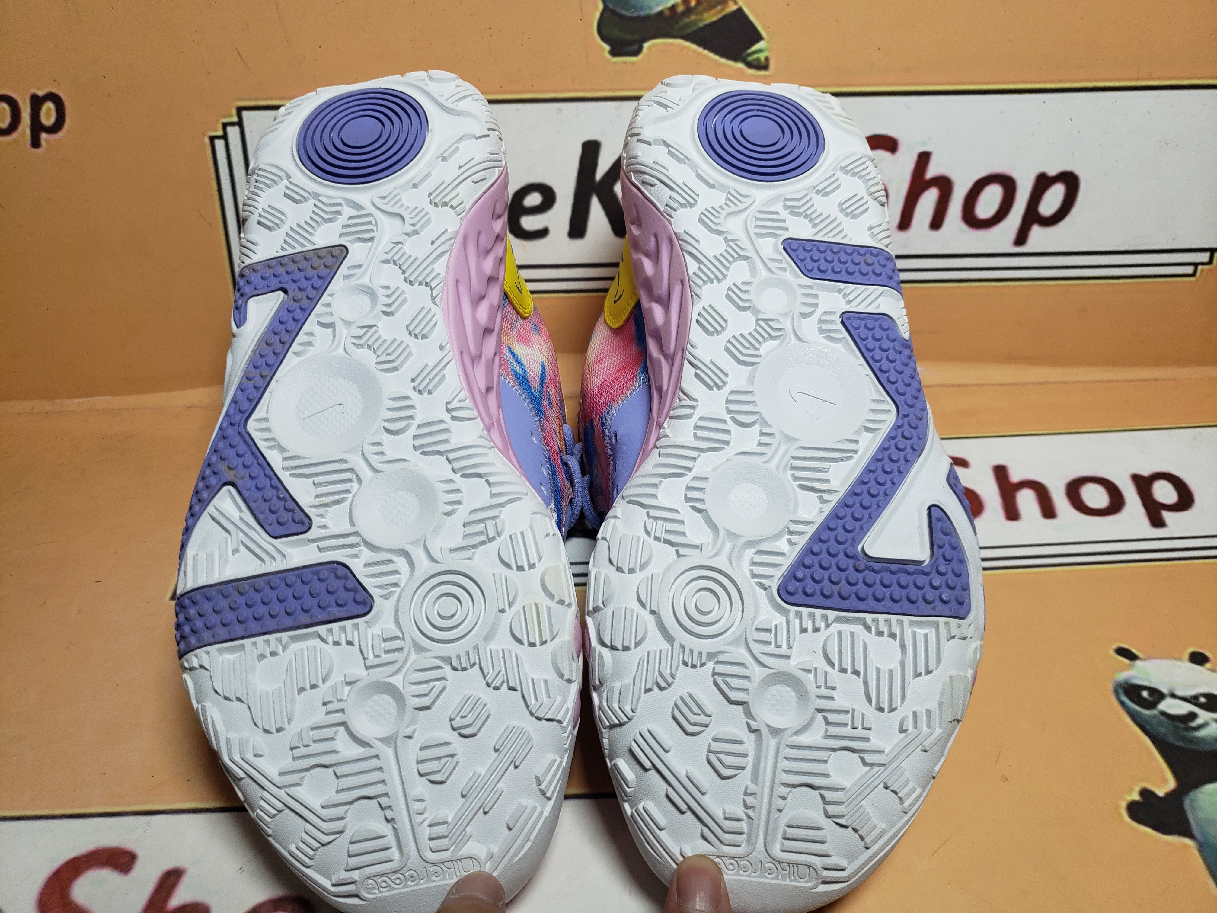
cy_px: 456
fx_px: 914
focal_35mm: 26
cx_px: 608
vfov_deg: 53.1
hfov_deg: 67.3
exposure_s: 1/854
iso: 50
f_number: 1.5
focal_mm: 4.3
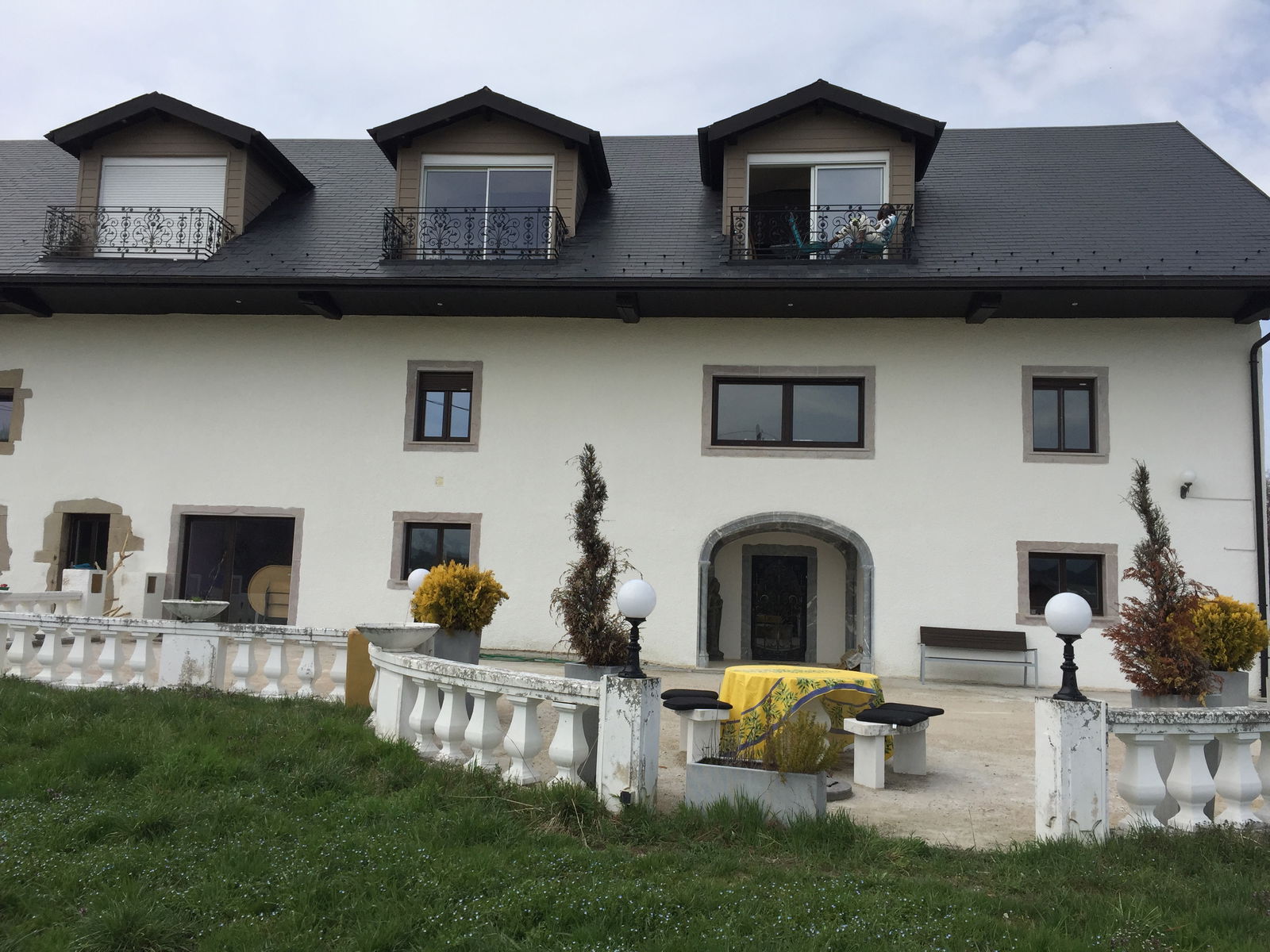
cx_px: 635
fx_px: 1064
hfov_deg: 61.7
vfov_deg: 48.2
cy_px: 476
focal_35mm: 29
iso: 32
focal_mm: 4.15
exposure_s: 1/2326
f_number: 2.2
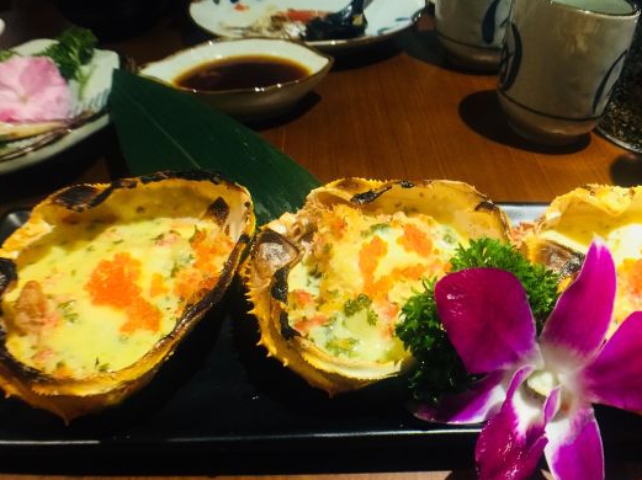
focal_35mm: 39
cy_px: 319
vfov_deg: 36.4
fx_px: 723
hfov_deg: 47.8
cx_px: 346
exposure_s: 1/17
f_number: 2.2
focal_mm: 4.15
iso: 100
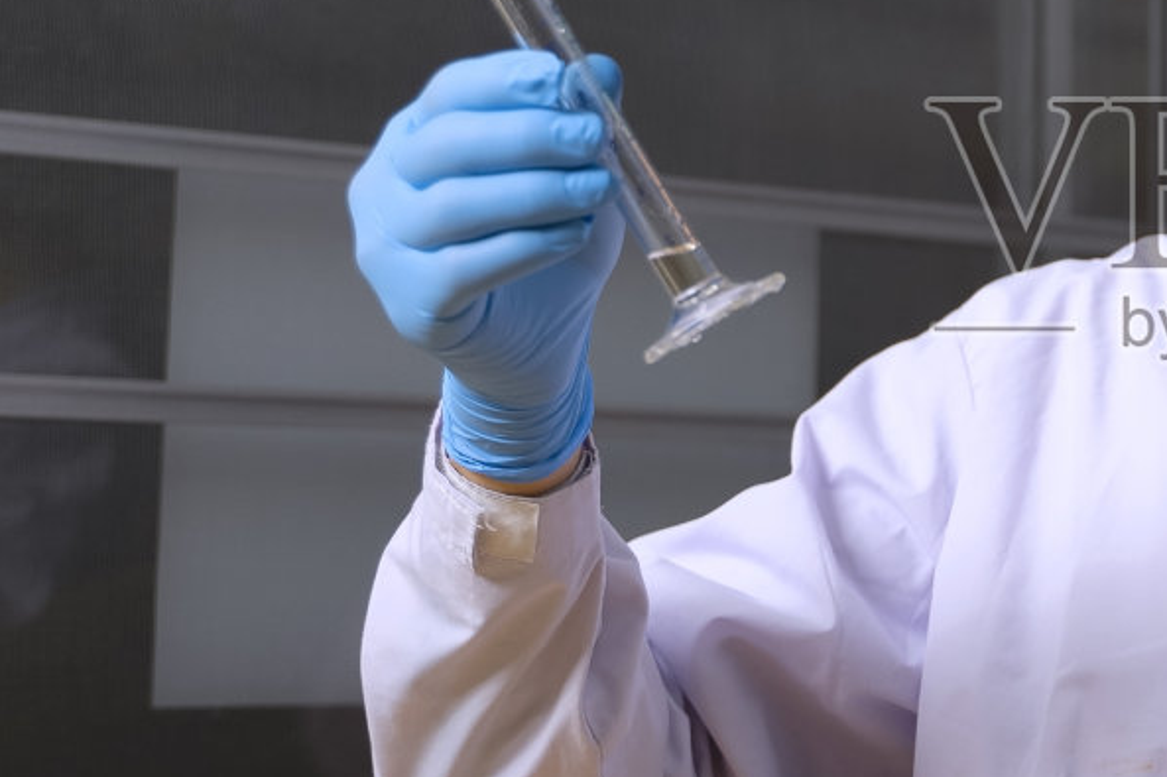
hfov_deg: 18.3
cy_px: 233
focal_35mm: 108
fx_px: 3500
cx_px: 1258
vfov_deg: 12.6
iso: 160
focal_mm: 40
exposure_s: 1/250
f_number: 2.8
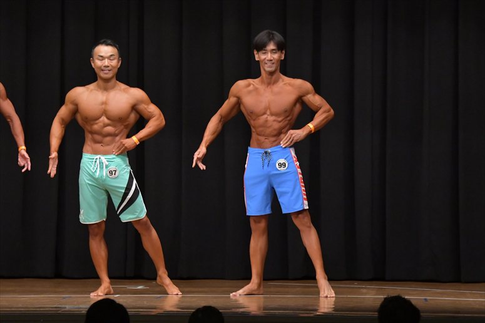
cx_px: 242
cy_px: 162
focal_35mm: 202
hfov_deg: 10.2
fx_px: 2720
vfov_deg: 6.8
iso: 6400
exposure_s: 1/400
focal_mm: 135
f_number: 5.6
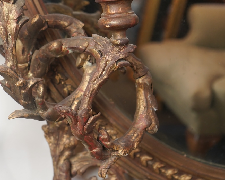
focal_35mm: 81
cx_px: 39
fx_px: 539
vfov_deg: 18.9
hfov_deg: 23.2
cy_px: 72
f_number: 5
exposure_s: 1/50
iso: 500
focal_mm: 44
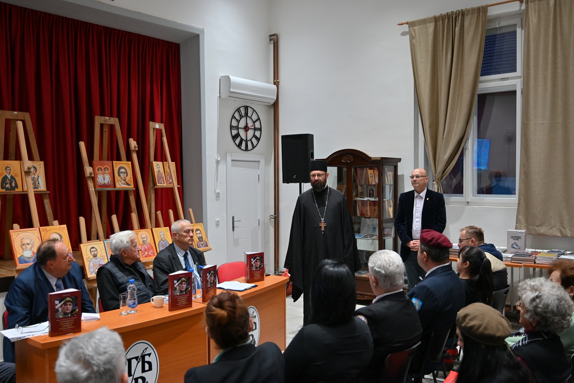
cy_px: 192
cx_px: 287
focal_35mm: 33
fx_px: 526
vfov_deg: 40.0
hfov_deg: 57.2
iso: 320
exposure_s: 1/50
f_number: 4
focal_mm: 33
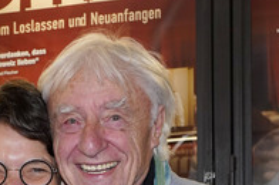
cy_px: 192
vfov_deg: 16.0
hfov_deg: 23.9
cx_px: 29
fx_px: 642
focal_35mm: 83
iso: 2000
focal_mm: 36
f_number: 5.6
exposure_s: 1/100
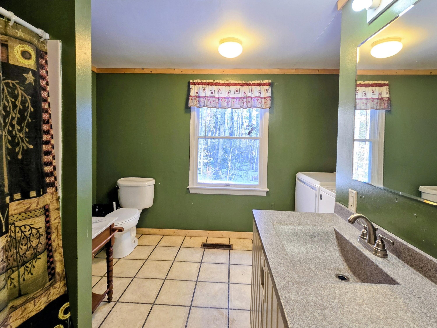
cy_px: 164
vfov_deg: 89.9
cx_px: 218
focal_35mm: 13
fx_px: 164
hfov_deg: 106.2
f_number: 2.2
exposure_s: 1/60
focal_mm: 2.2
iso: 100
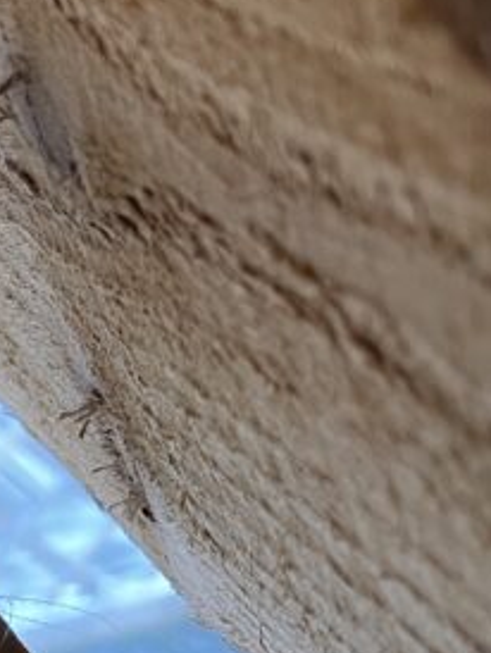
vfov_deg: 19.8
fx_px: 1832
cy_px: 60
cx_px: -257
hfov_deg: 14.2
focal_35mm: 97
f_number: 1.6
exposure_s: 1/60
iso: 160
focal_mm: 4.2
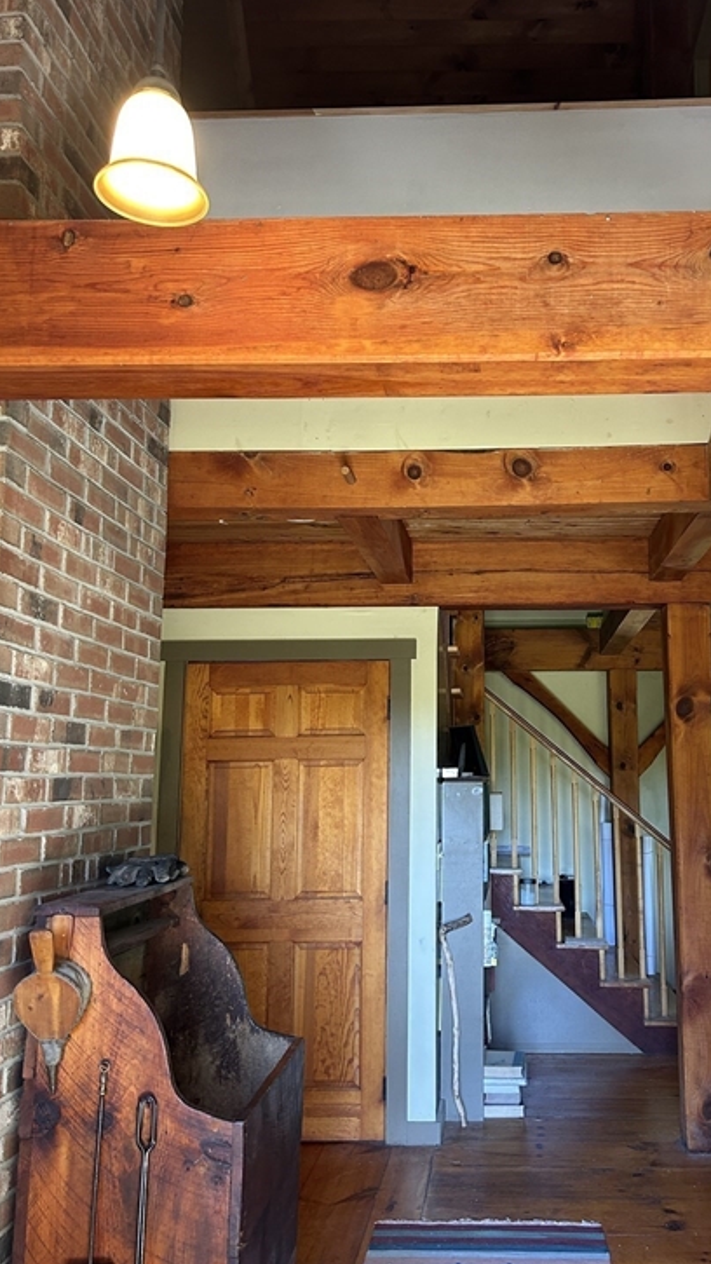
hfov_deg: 38.5
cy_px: 624
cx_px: 477
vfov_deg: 64.3
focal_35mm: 30
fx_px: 1005
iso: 160
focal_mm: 5.7
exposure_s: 1/60
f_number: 1.5
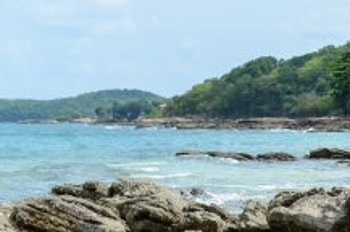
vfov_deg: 9.7
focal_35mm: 141
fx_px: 1369
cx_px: 461
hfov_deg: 14.0
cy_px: 81
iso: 100
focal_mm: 50
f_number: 2.8
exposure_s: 1/2000
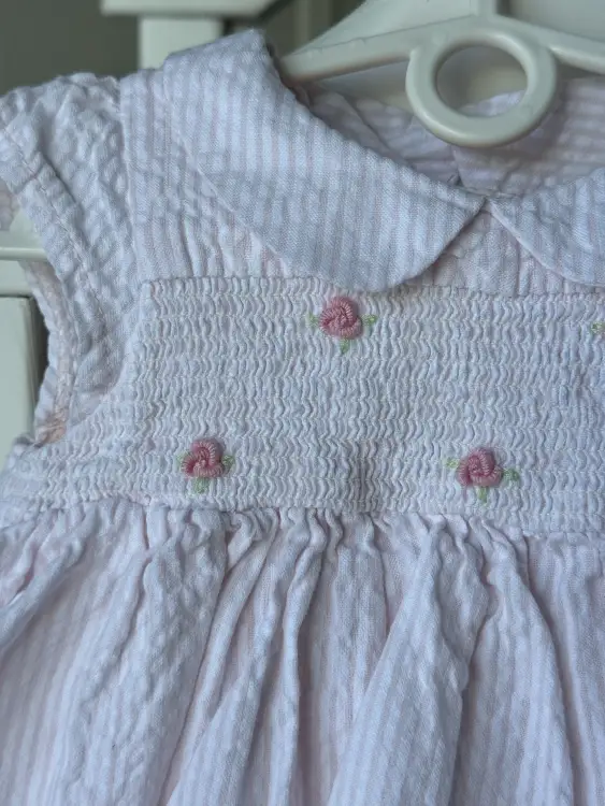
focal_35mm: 48
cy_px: 403
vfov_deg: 39.6
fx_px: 1118
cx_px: 302
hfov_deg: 30.3
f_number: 1.78
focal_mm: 6.76
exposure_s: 1/518
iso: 64
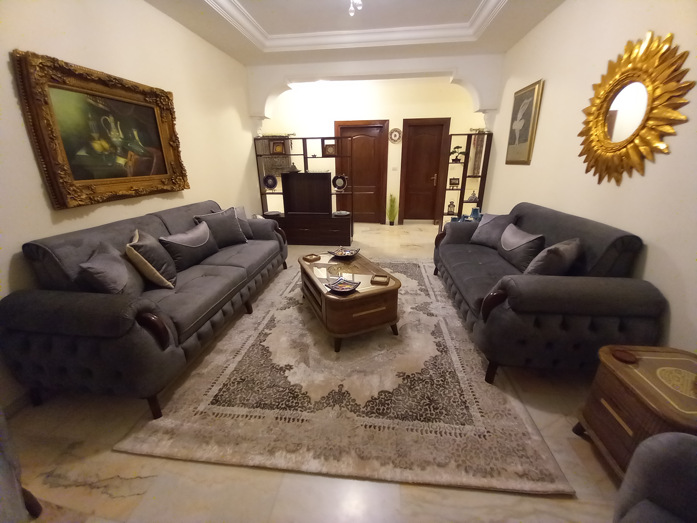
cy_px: 262
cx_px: 348
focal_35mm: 13
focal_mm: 1.13
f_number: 2.2
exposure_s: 1/25
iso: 320
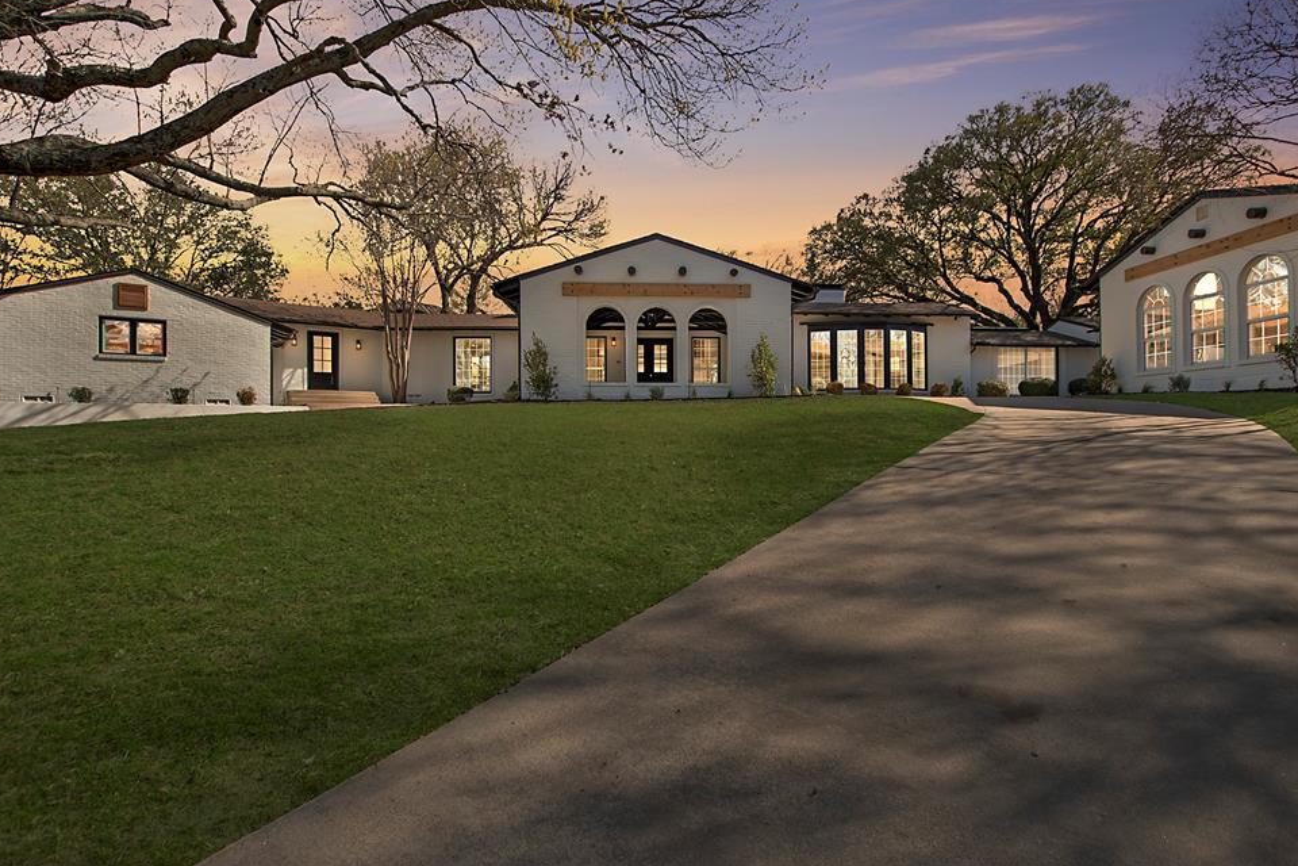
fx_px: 577
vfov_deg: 73.7
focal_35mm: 16
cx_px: 671
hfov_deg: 96.7
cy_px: 421
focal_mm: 10
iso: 100
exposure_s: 1/400
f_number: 5.6
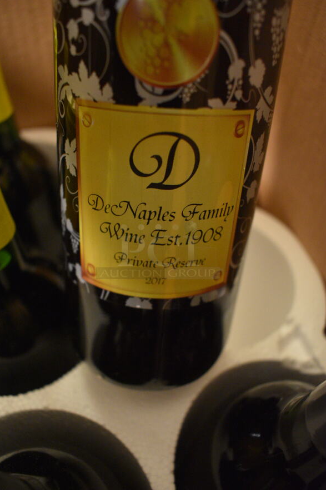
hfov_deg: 46.4
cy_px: 250
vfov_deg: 65.5
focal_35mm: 28
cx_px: 158
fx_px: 380
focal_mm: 18
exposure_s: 1/25
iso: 3200
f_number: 3.5
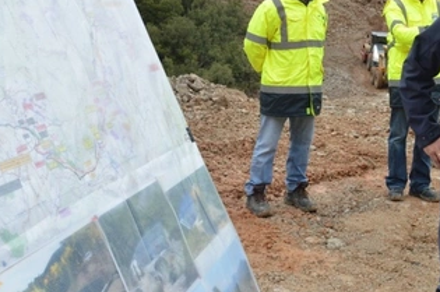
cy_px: 106
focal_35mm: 65
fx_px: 794
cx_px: 291
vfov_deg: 20.8
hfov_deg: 30.8
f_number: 10
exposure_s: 1/250
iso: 800
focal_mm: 21
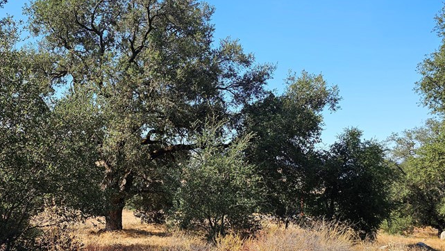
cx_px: 138
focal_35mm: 40
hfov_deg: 49.3
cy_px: 171
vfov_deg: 29.5
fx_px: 472
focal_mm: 6.3
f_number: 1.7
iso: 10
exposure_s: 1/403
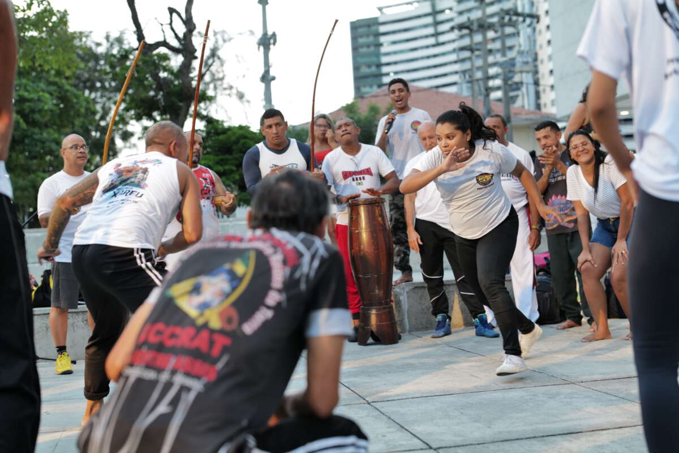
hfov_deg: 39.6
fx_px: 943
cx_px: 340
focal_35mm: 50
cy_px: 226
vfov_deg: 27.0
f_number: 2.5
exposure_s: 1/125
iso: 800
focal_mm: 50
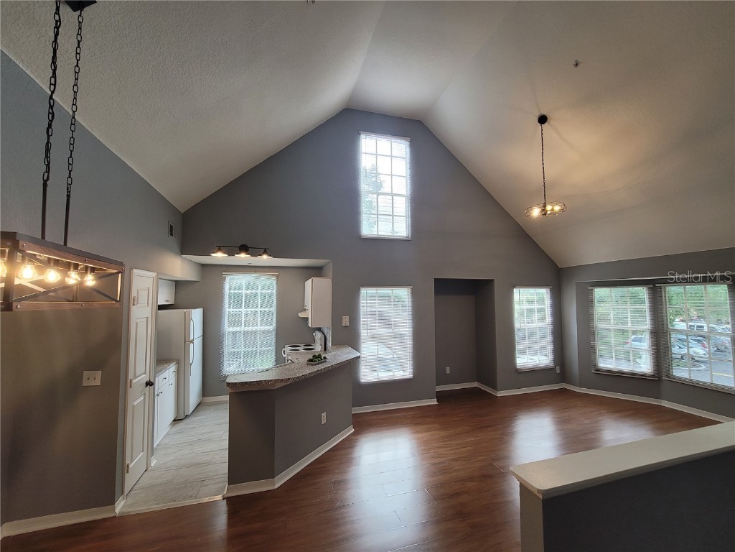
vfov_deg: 89.9
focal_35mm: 13
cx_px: 368
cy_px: 276
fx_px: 276
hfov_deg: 106.2
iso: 125
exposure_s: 1/119
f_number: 2.2
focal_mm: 2.2
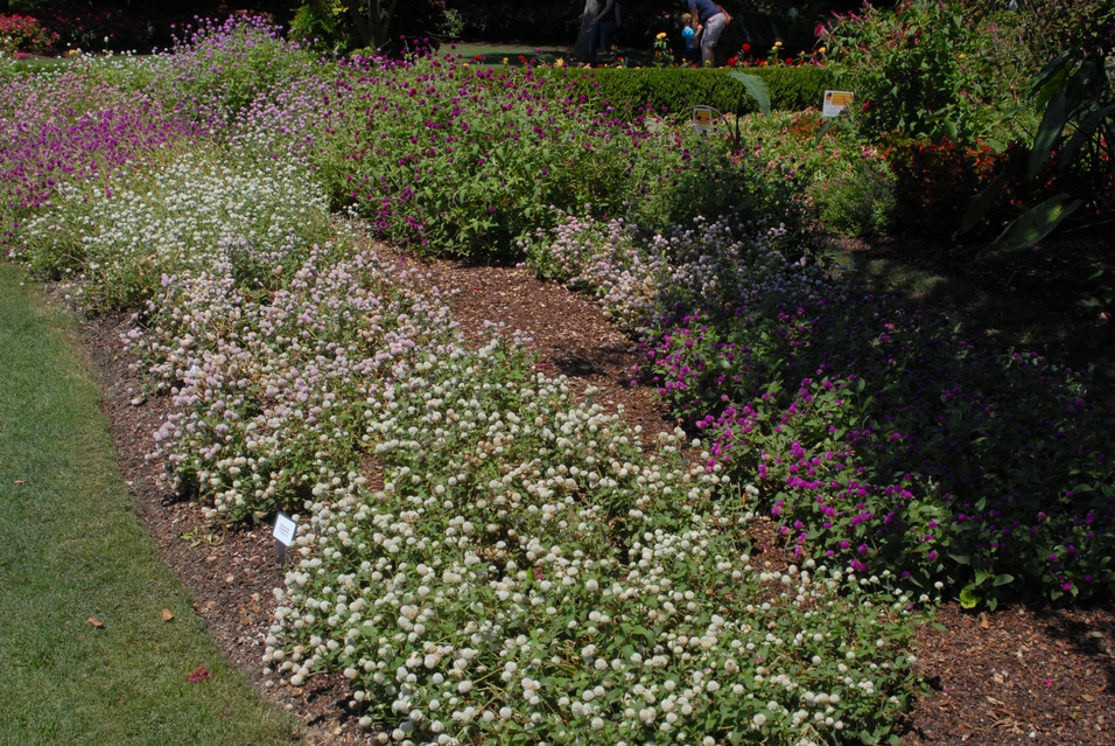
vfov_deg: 29.9
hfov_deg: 43.6
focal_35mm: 45
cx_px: 560
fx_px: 1395
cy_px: 395
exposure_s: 1/500
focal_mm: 28
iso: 400
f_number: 11
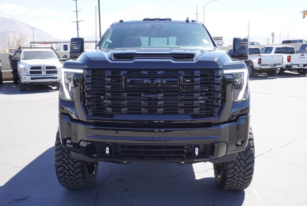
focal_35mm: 38
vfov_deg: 35.6
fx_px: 320
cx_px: 154
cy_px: 103
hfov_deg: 51.2
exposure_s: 1/125
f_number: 6.3
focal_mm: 25
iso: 100
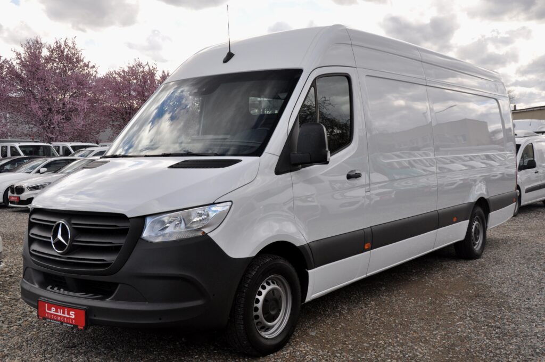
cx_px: 272
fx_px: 590
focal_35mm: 39
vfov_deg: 34.1
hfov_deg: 49.6
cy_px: 181
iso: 500
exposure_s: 1/320
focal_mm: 26
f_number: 9
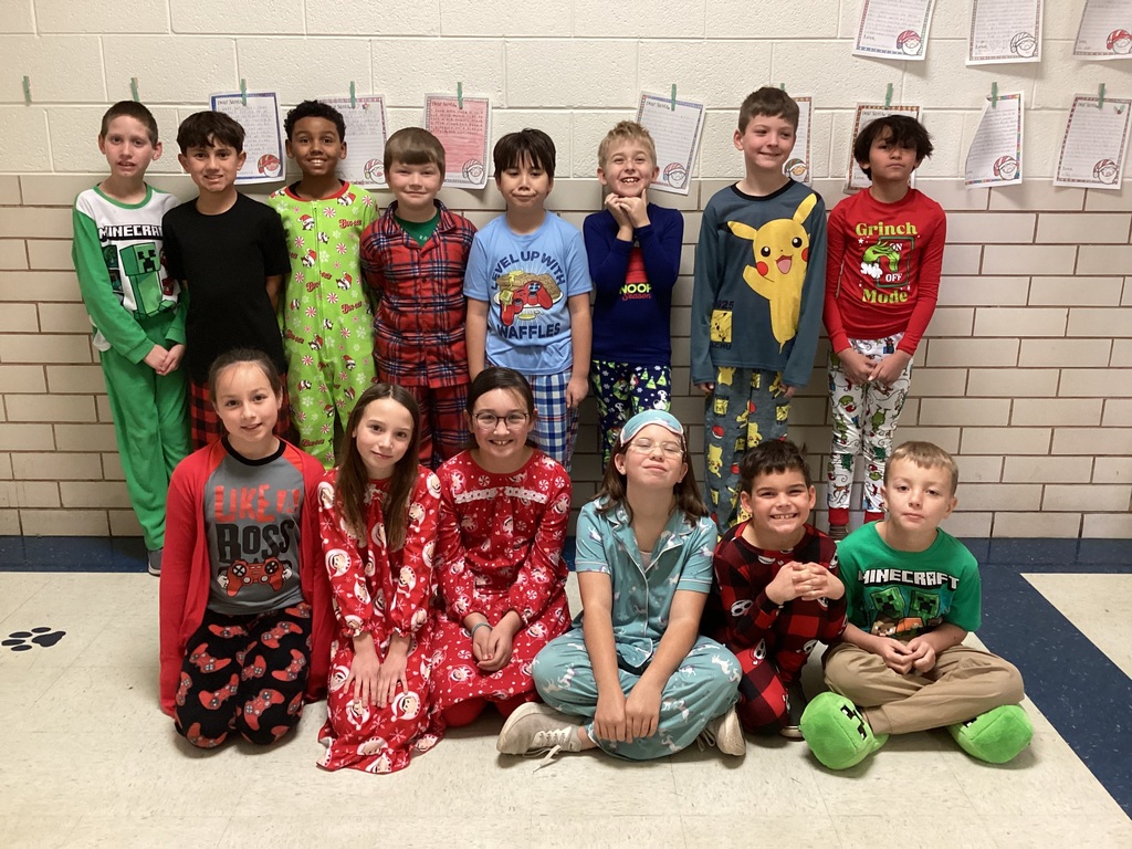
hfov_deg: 58.4
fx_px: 1014
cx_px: 566
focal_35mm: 31
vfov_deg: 45.4
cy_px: 424
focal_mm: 3.3
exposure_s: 1/40
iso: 320
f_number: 2.4
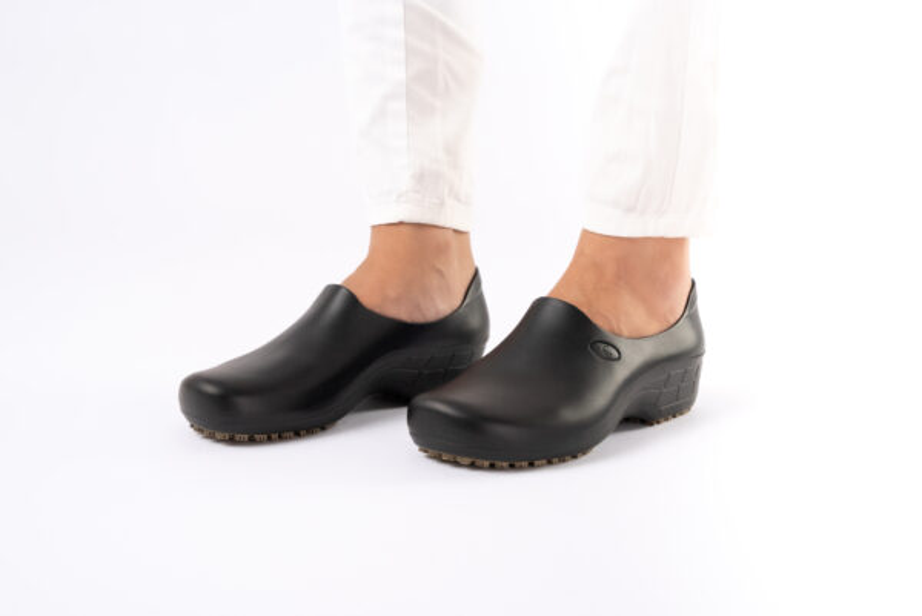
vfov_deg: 19.5
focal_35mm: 70
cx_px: 461
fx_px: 1794
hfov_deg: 28.8
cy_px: 308
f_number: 8
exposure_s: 1/200
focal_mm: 70
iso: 1000
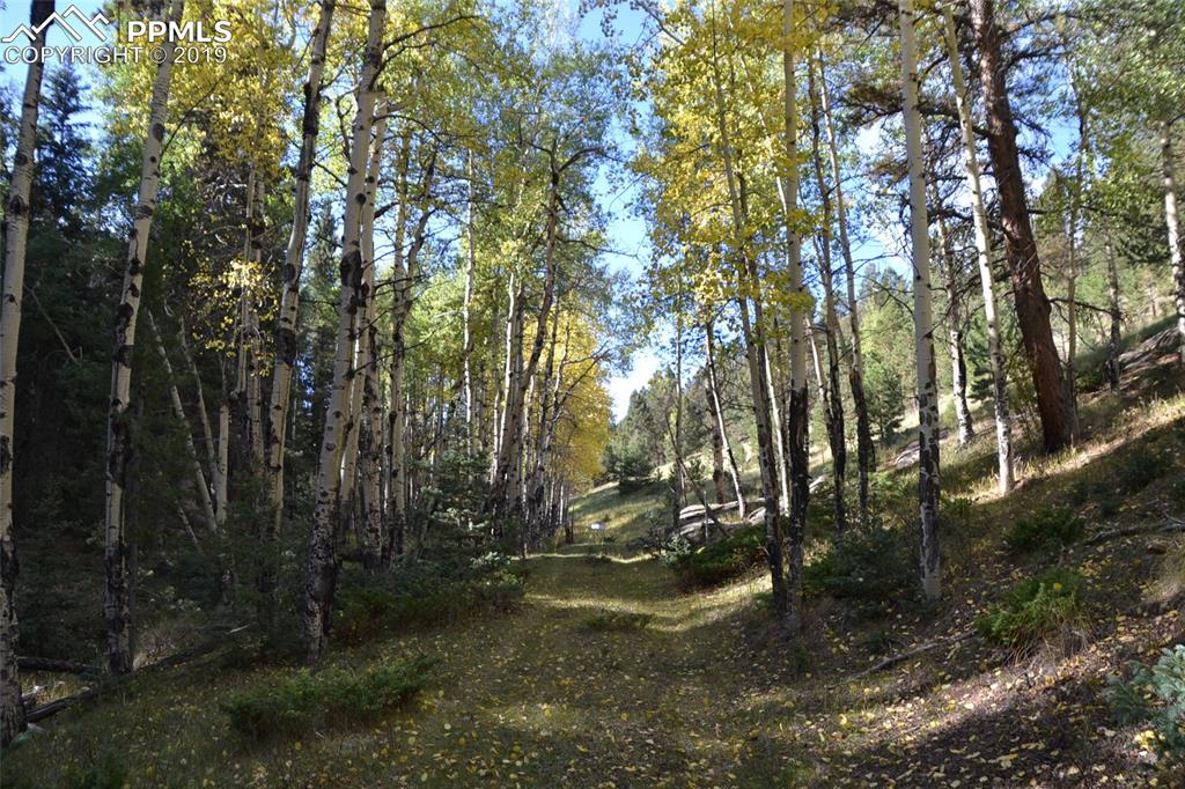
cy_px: 394
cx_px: 592
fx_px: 888
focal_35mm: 27
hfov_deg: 67.4
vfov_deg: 47.9
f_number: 5.6
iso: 140
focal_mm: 18
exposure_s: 1/125
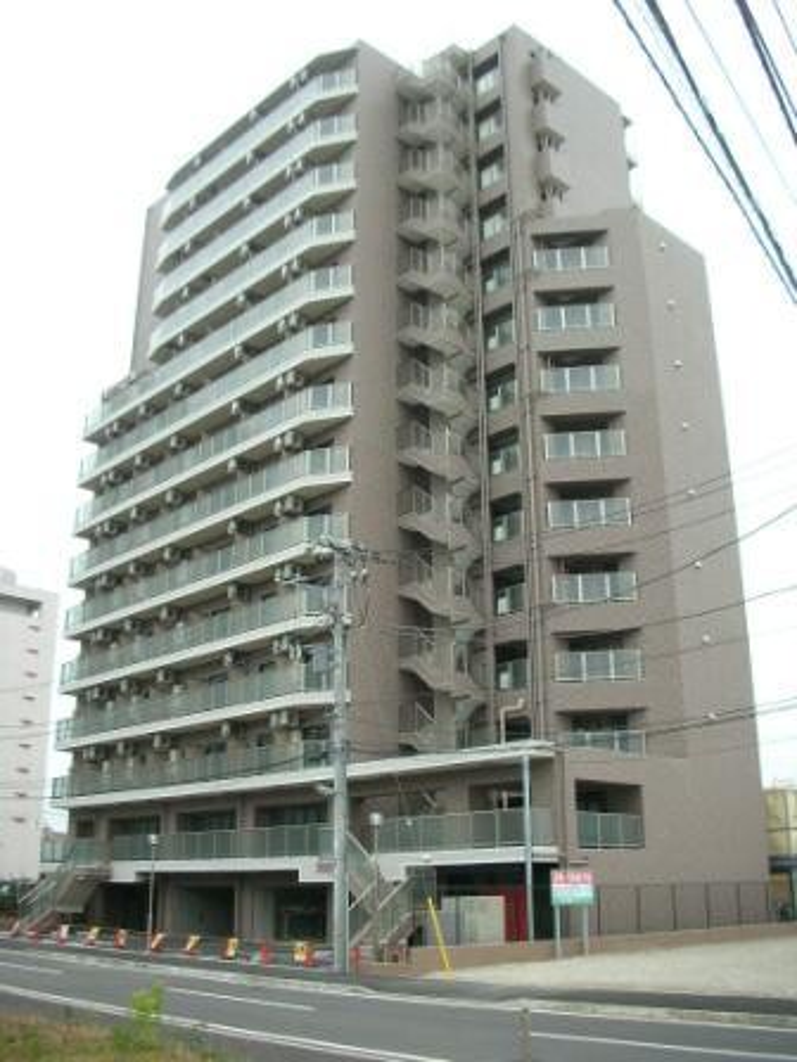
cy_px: 531
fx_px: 1074
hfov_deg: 40.7
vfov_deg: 52.6
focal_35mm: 35
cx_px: 398
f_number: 3
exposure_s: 1/188
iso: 71
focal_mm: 5.8
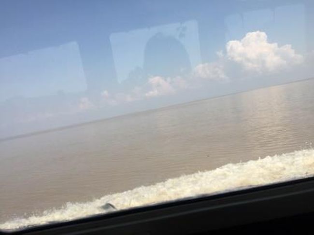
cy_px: 118
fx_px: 263
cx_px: 157
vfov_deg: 48.2
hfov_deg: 61.7
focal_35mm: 29
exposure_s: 1/2825
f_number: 2.2
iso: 32
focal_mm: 4.15
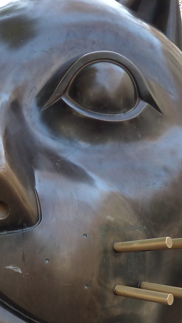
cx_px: -14
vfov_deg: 33.6
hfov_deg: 18.7
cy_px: 211
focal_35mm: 62
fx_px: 532
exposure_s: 1/80
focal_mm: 4.1
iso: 125
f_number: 3.3
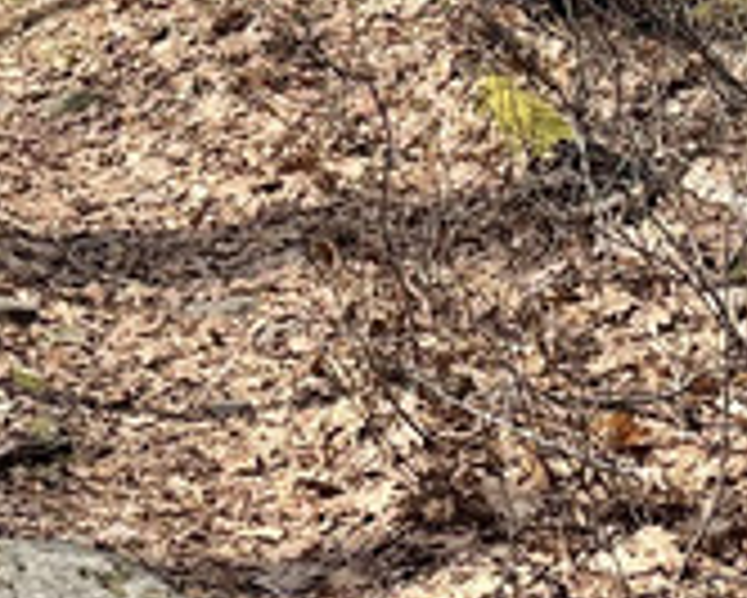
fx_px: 3407
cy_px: -589
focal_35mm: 154
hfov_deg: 12.5
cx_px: 212
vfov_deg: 9.4
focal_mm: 4.2
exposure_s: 1/1595
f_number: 1.6
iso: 32
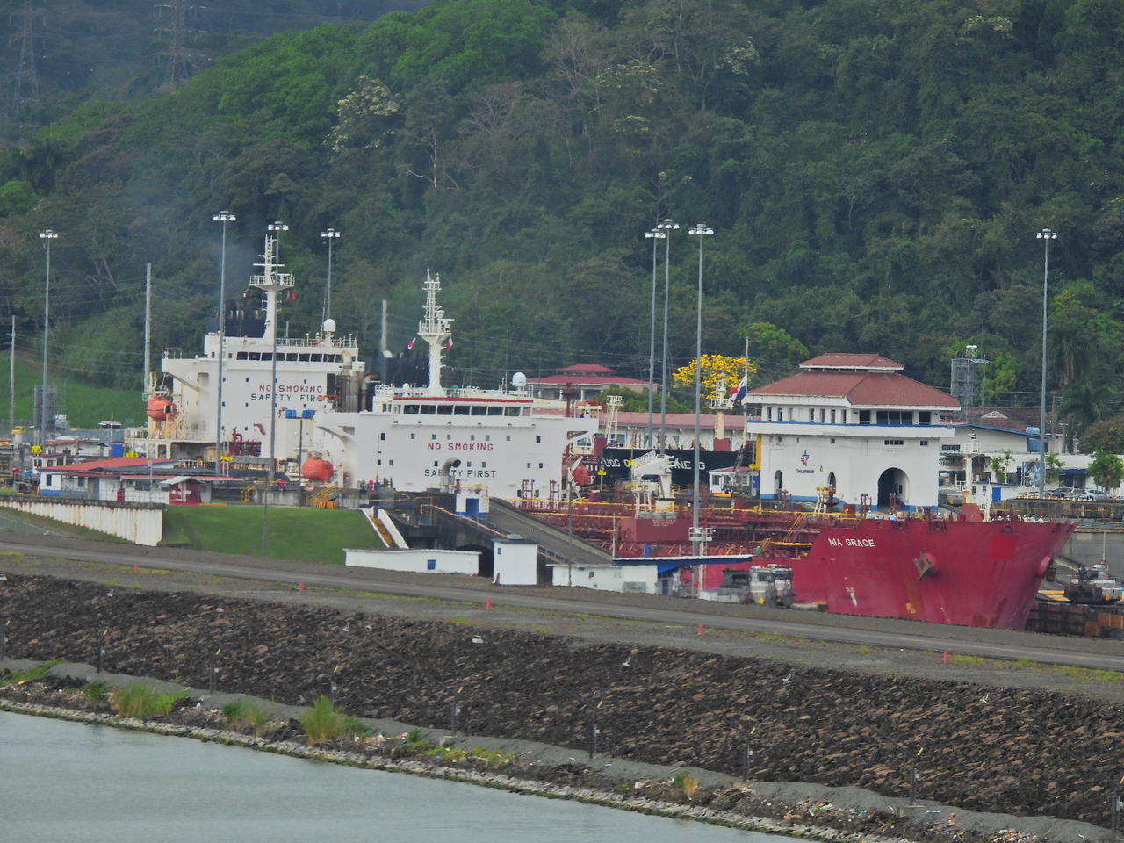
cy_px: 422
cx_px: 562
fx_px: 14612
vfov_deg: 3.3
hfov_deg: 4.4
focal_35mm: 450
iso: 100
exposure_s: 1/640
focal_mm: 80.3
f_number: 5
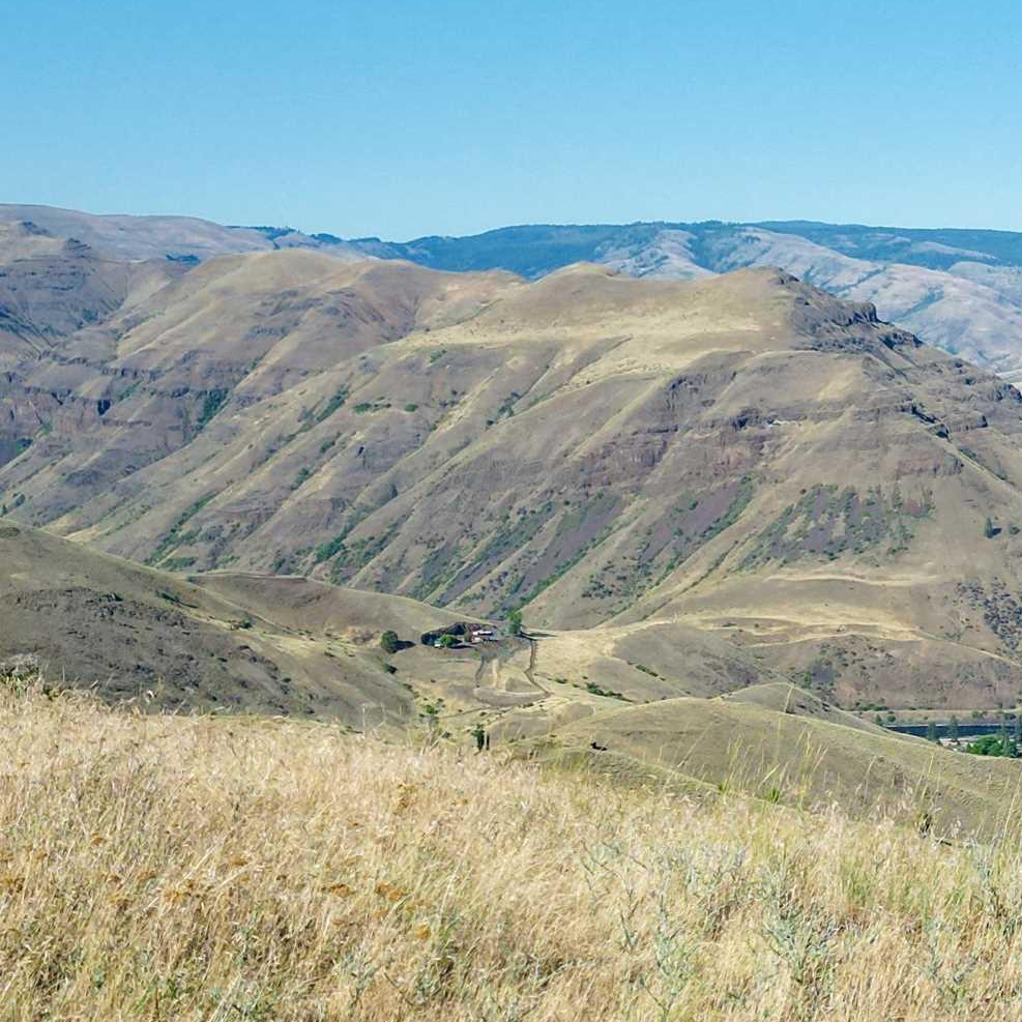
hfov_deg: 25.1
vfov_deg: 26.1
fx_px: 2205
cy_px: 491
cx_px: 961
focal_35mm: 66
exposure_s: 1/2500
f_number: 1.7
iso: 100
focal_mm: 6.72
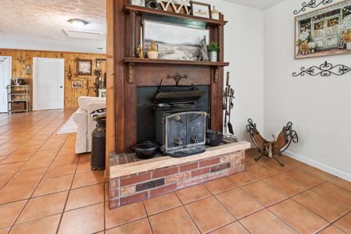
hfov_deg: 96.7
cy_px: 117
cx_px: 176
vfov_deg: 73.8
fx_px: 156
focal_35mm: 16
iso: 400
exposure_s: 1/5
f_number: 8
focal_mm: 16
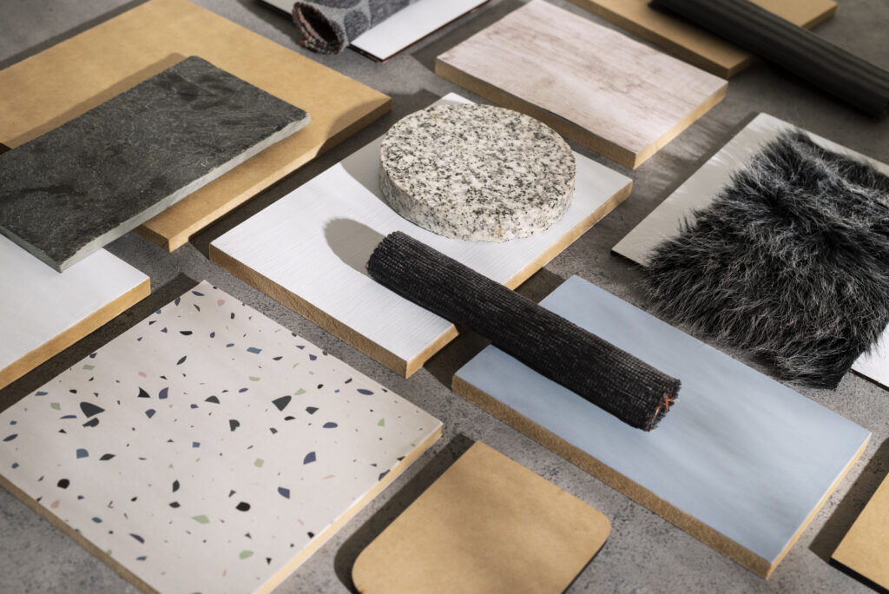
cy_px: 297
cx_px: 444
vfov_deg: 27.0
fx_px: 1235
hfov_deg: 39.6
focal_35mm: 50
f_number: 8
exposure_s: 1/125
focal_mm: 50
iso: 250
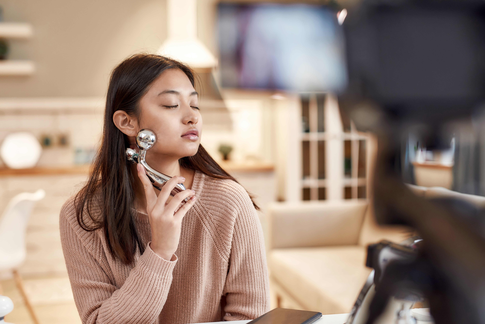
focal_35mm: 50
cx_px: 242
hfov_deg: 39.6
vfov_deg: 27.0
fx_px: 674
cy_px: 162
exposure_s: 1/100
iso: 400
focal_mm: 50
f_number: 2.8
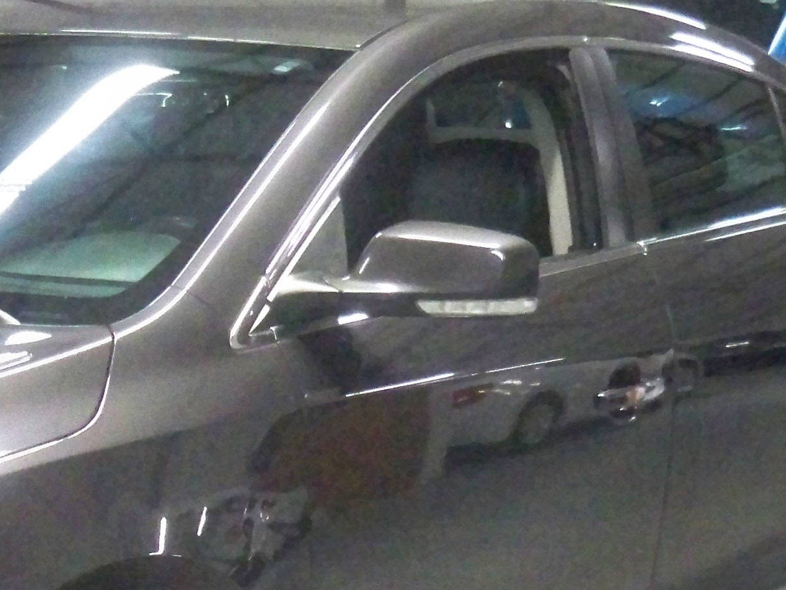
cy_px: 524
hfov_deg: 18.0
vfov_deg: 14.0
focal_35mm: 105
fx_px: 2384
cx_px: -100
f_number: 3.1
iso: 1250
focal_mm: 6.3
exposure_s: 1/60
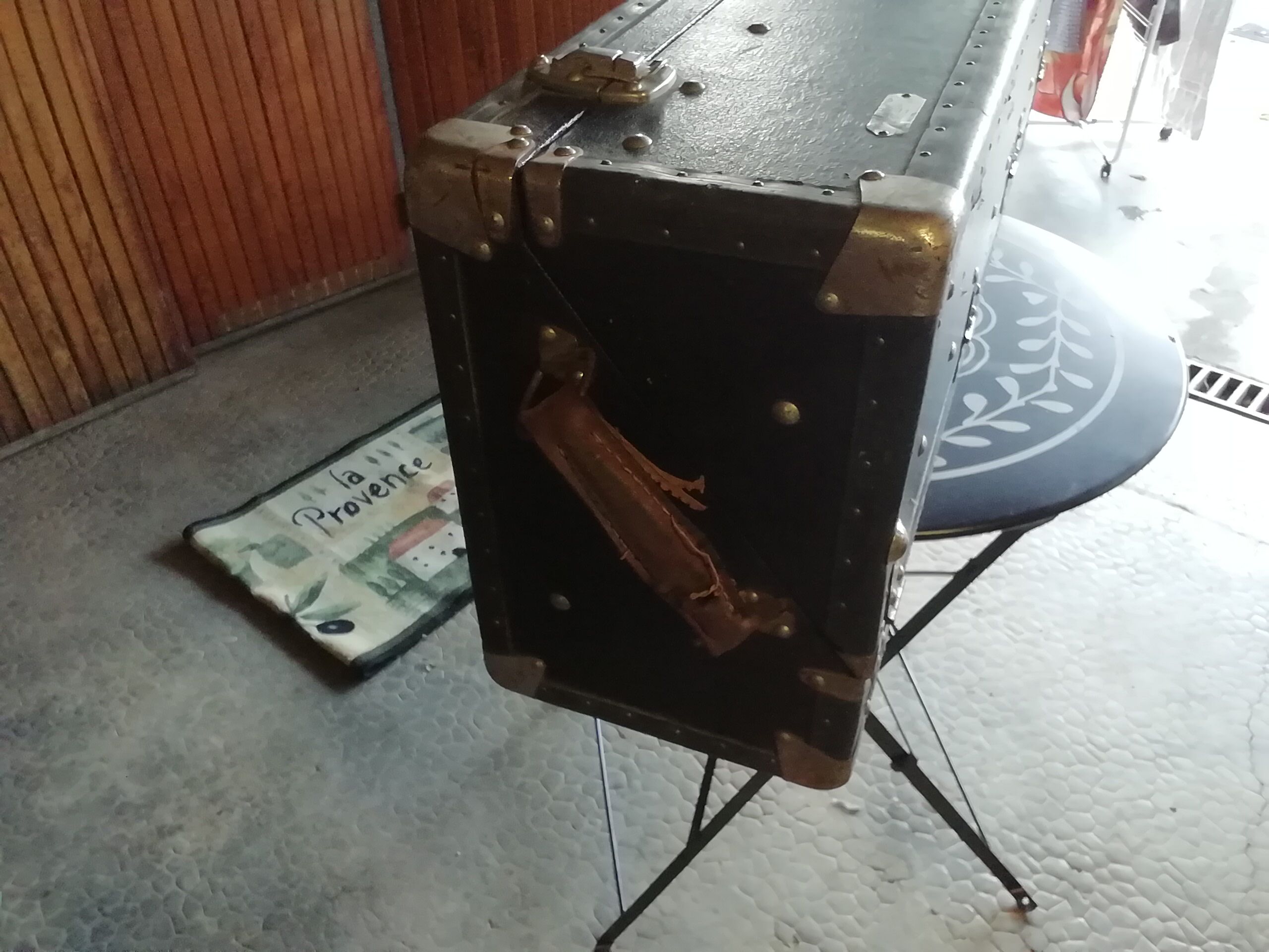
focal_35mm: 27
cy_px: 476
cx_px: 634
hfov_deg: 65.3
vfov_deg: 51.4
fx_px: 990
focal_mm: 2.25
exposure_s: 1/33.3
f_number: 2.4
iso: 250
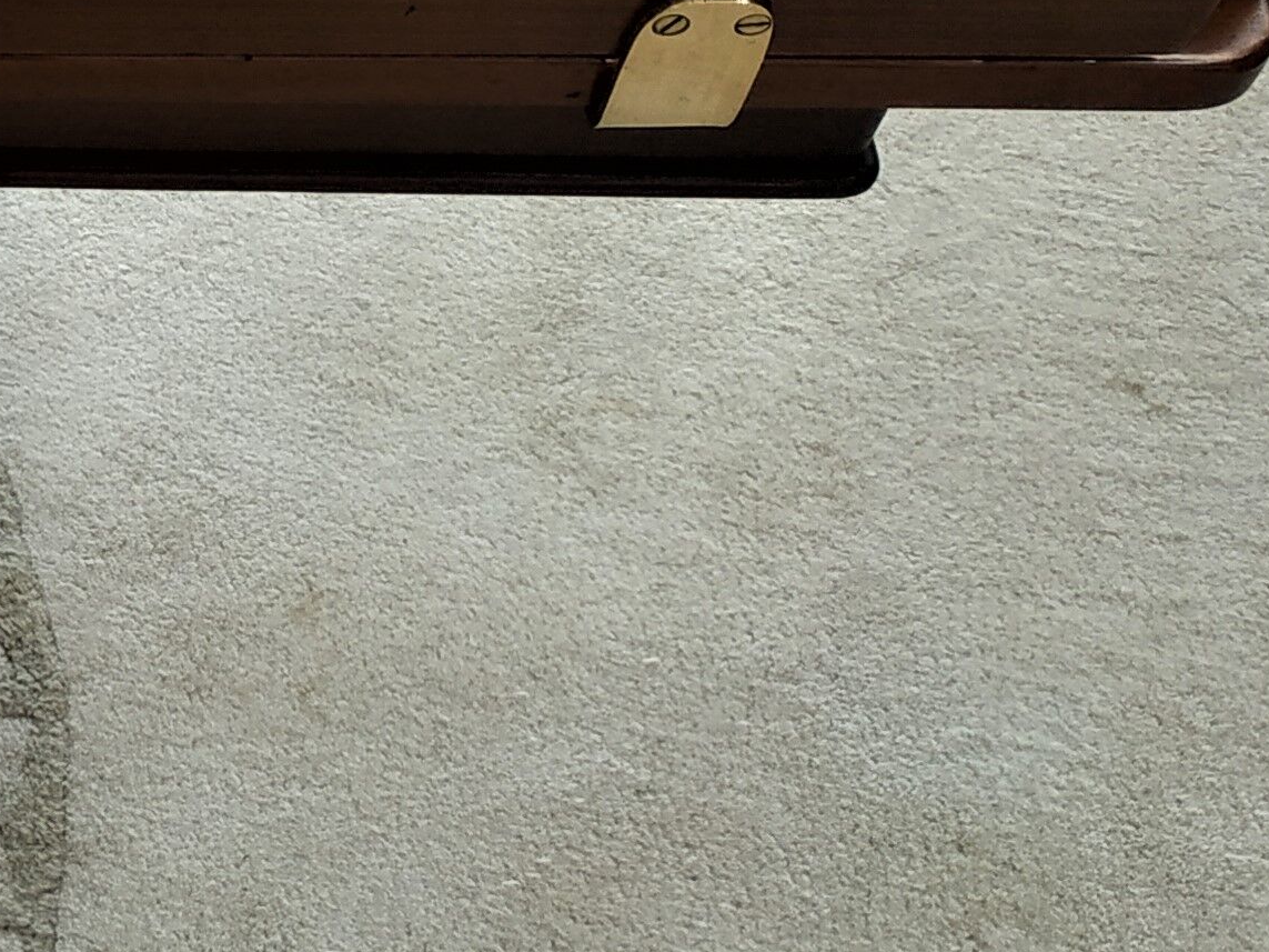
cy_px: -28
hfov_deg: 19.5
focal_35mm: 84
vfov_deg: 17.1
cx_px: -761
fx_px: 3079
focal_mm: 3.94
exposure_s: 1/50
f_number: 1.9
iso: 200
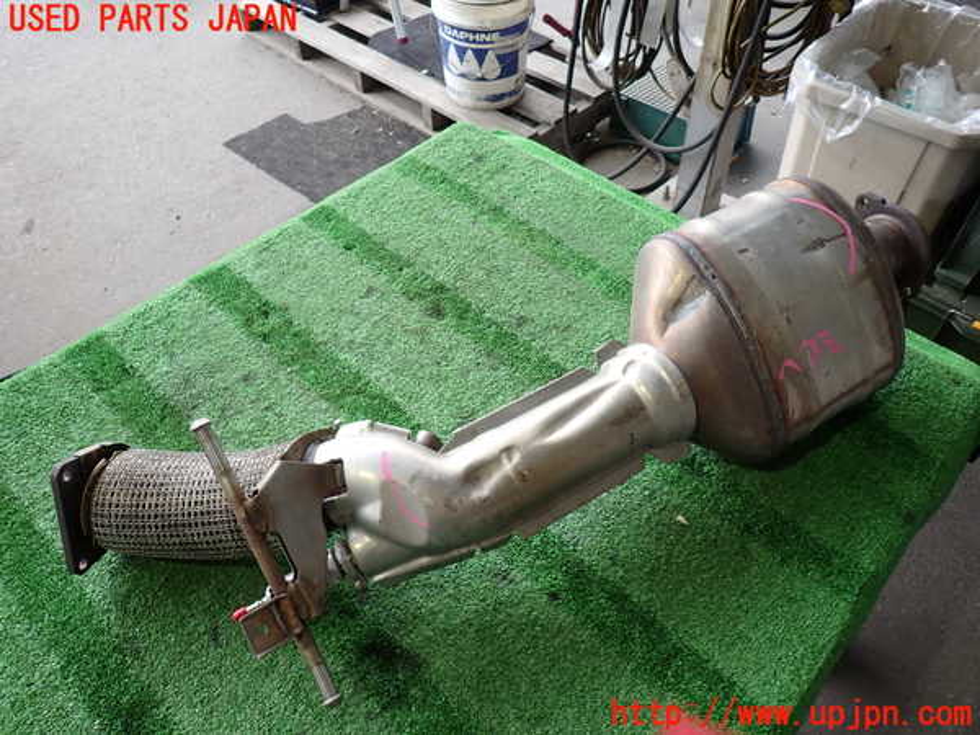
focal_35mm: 25
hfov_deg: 69.4
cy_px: 368
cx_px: 490
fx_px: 708
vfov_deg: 54.9
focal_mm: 4.5
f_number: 2
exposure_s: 1/60
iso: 125
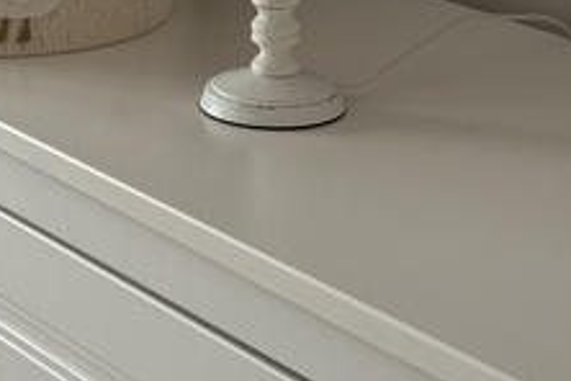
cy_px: -203
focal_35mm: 135
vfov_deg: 9.8
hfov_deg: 15.0
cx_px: 51
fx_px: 2141
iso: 125
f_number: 1.78
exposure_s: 1/60
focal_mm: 6.76
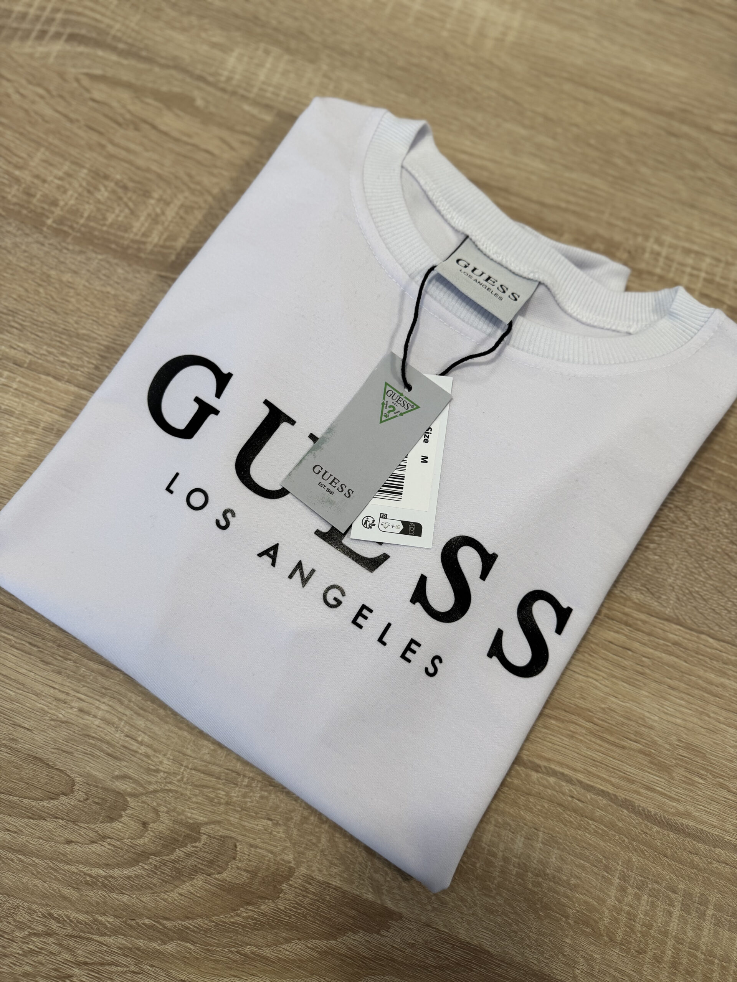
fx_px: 681
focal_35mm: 24
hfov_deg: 56.8
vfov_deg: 71.6
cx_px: 368
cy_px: 491
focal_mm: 6.76
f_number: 1.78
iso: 125
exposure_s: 1/50
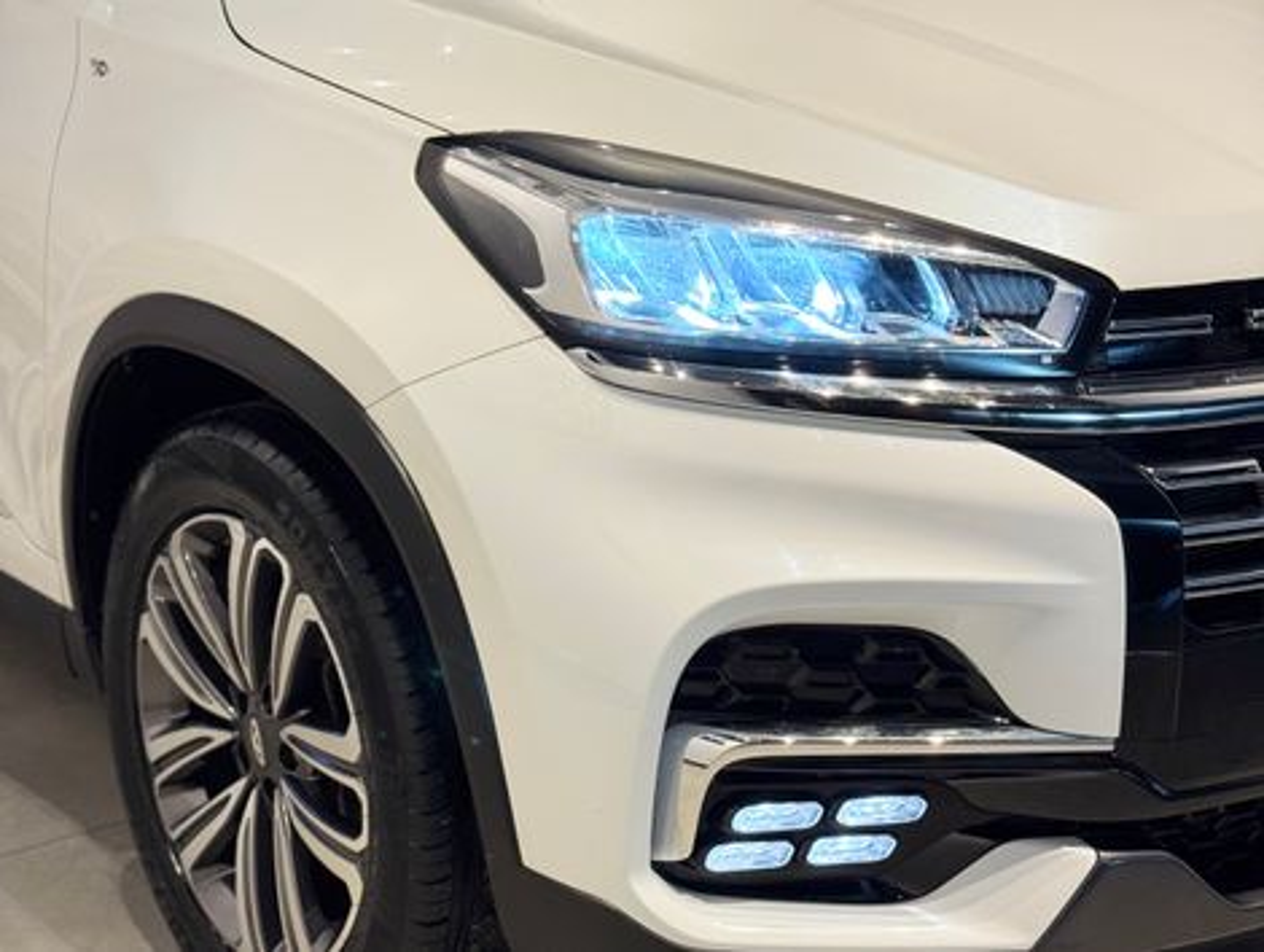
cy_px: 476
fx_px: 1755
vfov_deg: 30.3
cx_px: 632
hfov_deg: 39.6
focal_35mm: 48
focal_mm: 6.76
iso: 125
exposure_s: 1/60
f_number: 1.78
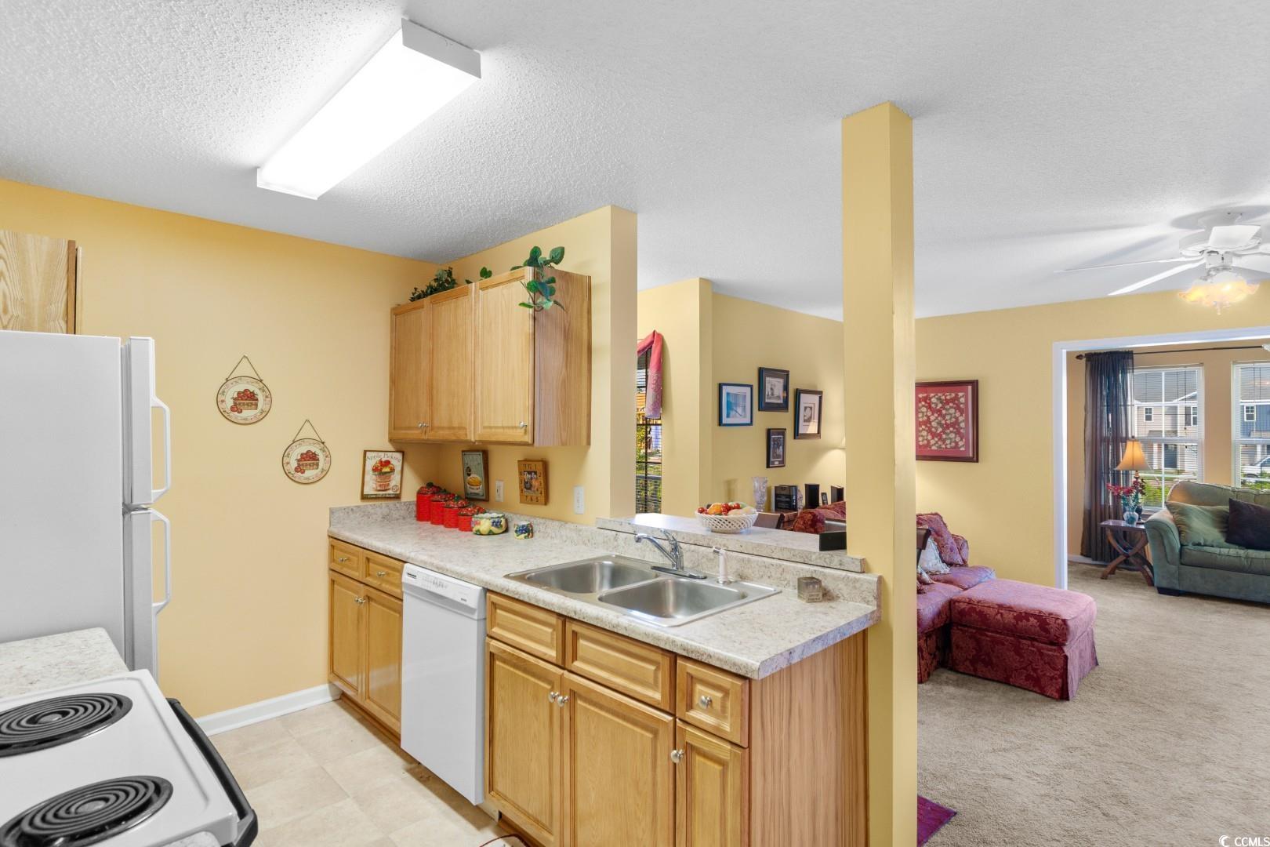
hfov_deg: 90.0
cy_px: 424
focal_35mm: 18
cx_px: 635
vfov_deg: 67.4
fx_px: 635
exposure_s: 1/13
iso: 100
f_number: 4.8
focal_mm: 12
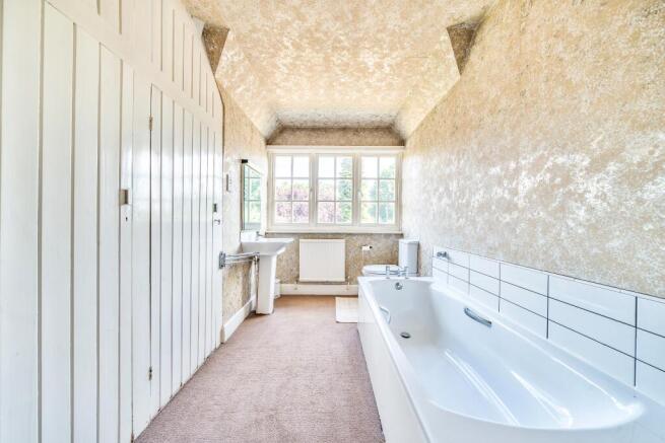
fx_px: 222
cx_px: 332
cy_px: 222
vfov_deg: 90.0
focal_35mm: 12
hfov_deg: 112.6
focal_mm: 12
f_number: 8
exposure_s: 1/1.67
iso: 100
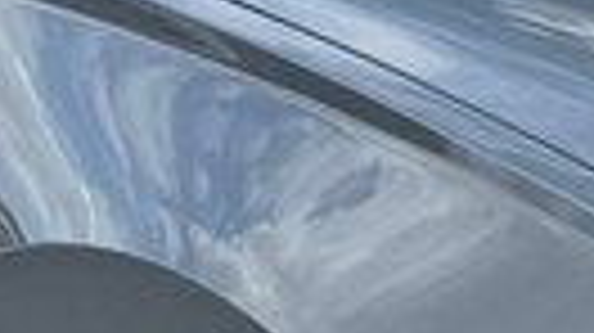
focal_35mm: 203
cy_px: 266
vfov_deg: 6.0
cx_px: 860
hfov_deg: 10.3
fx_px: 3195
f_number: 1.78
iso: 80
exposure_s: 1/2611
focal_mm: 6.76
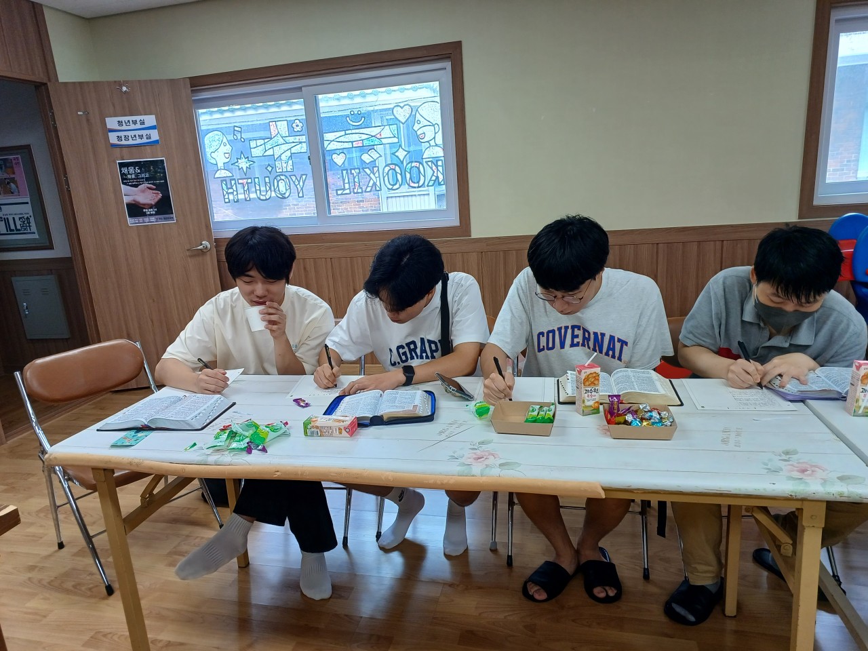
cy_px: 326
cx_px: 434
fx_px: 577
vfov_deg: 58.9
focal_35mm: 23
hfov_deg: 73.9
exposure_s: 1/60
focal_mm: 5.06
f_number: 1.8
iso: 80
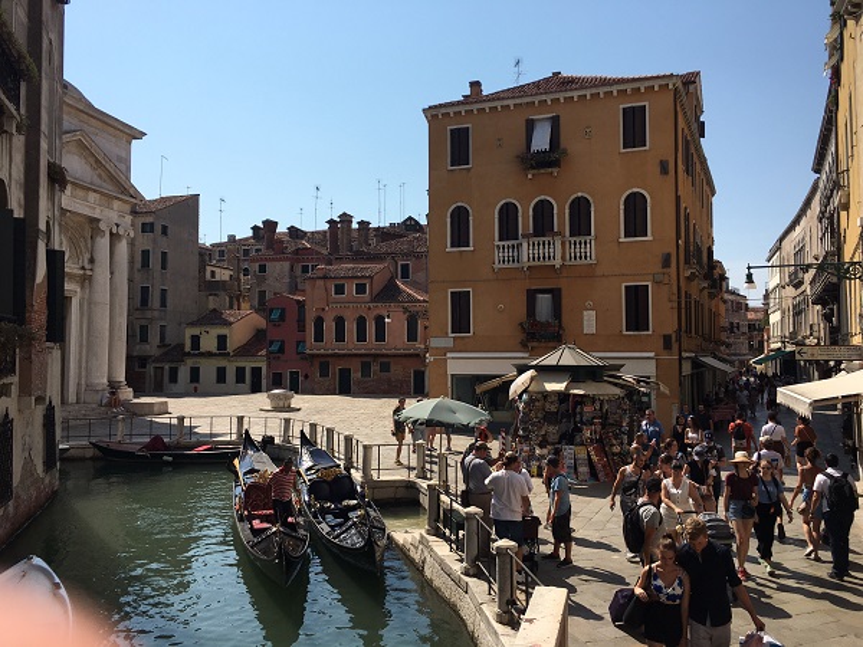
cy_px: 324
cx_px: 432
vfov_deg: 48.2
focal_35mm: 29
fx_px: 723
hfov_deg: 61.7
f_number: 2.2
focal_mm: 4.15
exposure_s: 1/2331
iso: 25
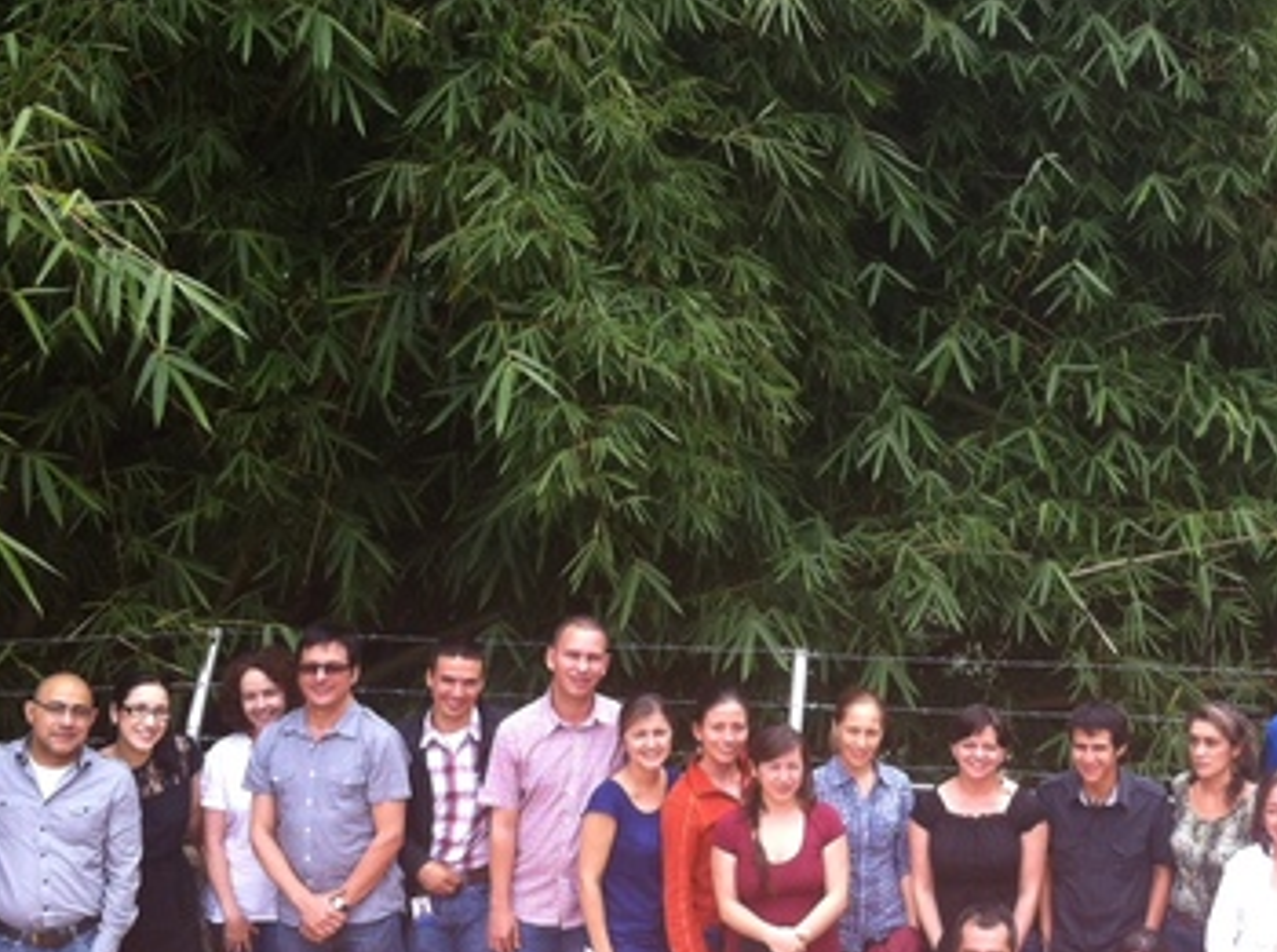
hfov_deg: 29.8
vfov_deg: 22.8
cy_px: 609
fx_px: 2356
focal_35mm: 64
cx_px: 967
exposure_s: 1/202
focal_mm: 3.85
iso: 80
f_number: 2.8
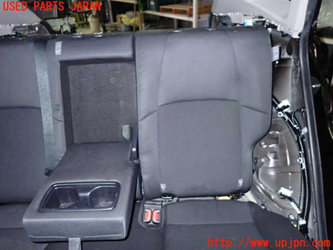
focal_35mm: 25
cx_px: 166
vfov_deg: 54.9
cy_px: 125
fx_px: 240
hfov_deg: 69.4
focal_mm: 4.5
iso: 800
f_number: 5.6
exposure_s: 1/30
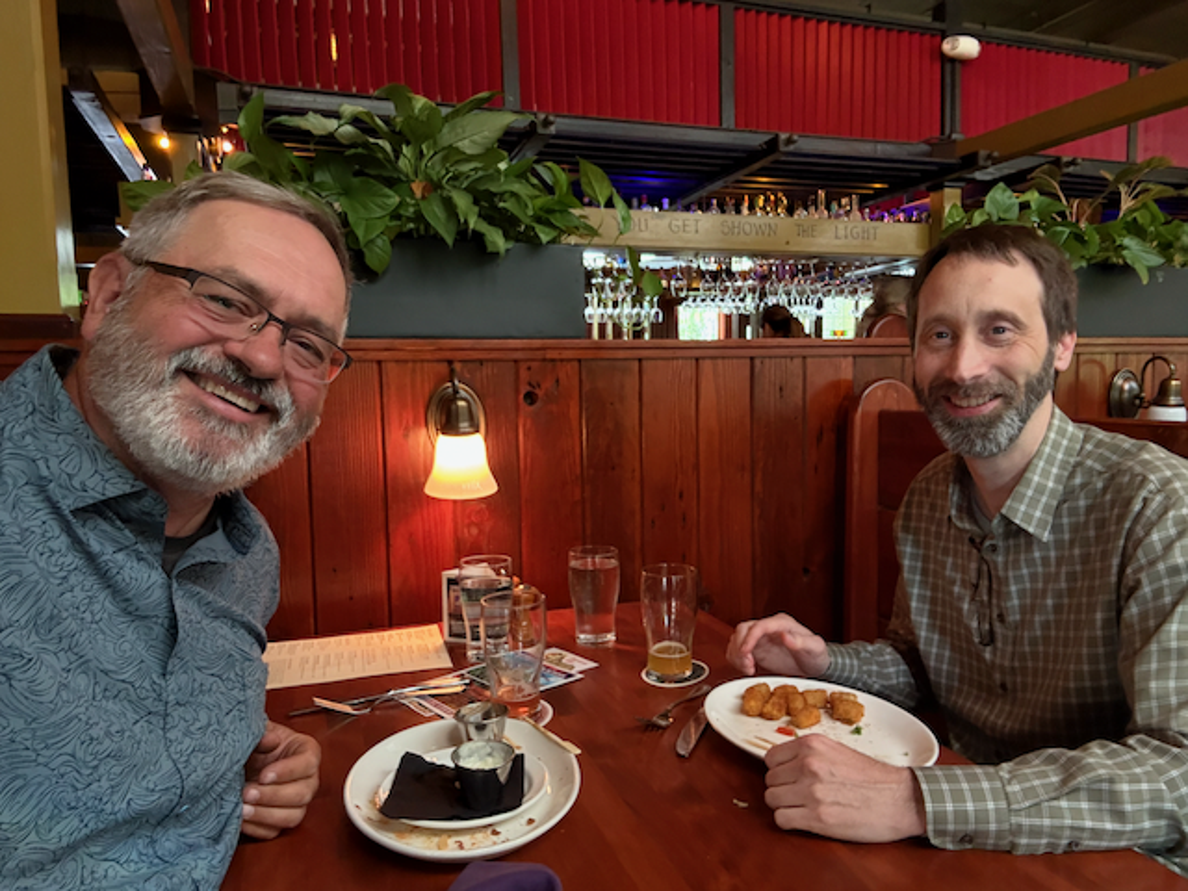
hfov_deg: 73.9
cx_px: 594
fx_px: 789
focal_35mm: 23
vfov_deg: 58.9
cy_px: 446
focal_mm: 2.69
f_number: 1.9
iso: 500
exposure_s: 1/30
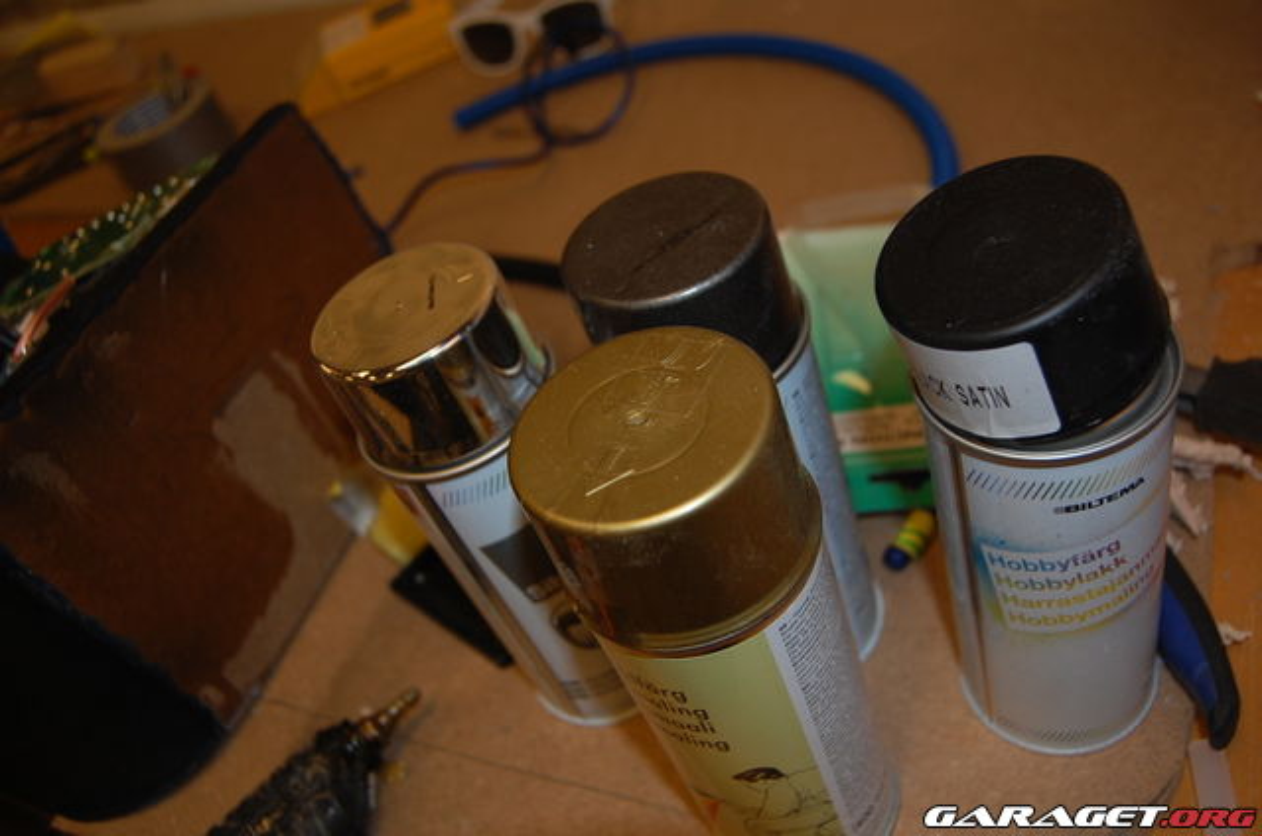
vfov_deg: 43.4
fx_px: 1050
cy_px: 418
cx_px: 631
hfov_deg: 62.0
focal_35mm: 30
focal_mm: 20
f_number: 3.8
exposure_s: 1/60
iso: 400
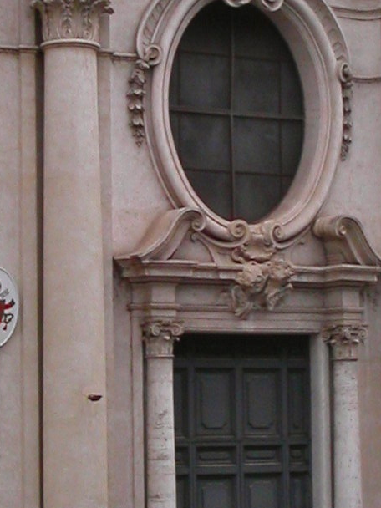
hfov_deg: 10.4
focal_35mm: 142
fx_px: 2084
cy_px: 186
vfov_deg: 13.9
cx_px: 225
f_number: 8
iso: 100
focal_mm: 7.8
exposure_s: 1/30
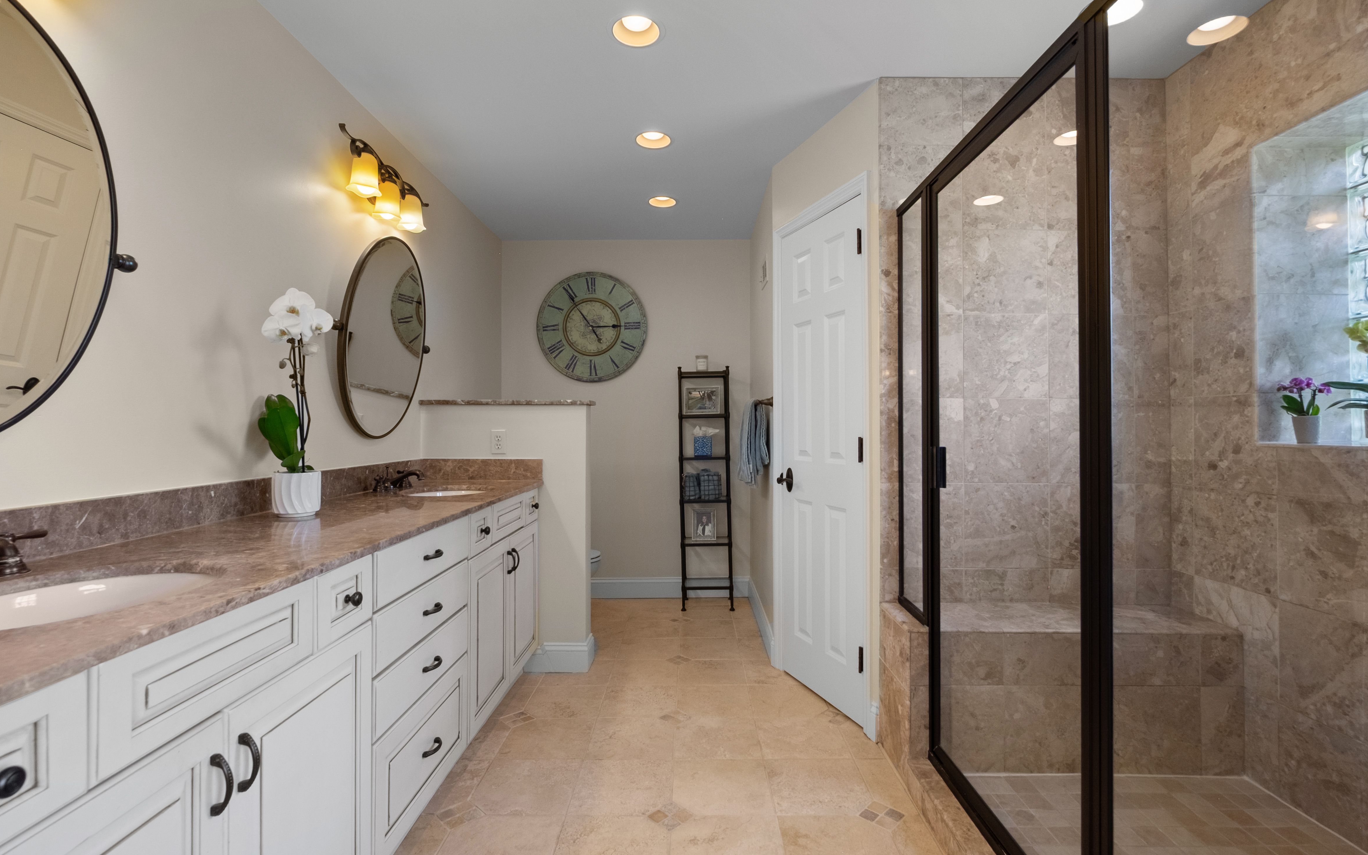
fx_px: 597
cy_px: 420
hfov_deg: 97.8
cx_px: 691
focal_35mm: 16
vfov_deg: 71.3
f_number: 5.6
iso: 400
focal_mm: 10
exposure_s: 1/25
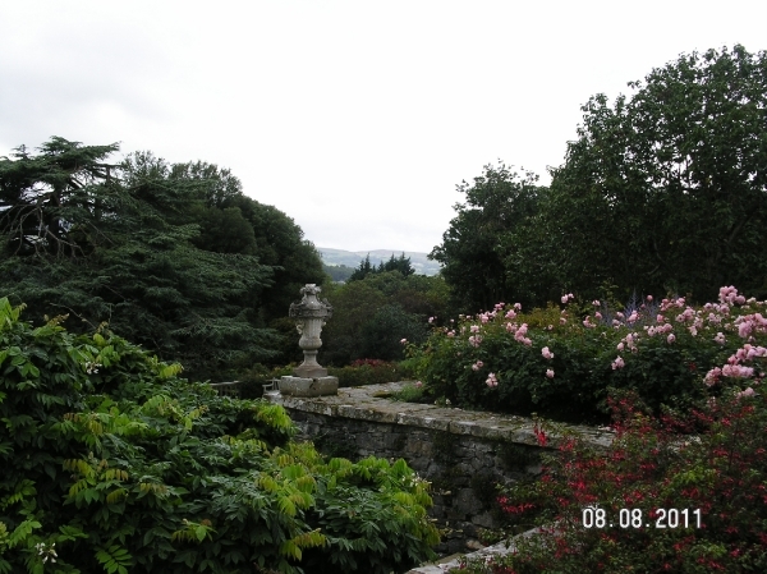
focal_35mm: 38
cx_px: 384
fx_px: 841
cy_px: 287
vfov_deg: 37.7
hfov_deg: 49.0
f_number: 5.6
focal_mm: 7.8
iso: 100
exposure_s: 1/180
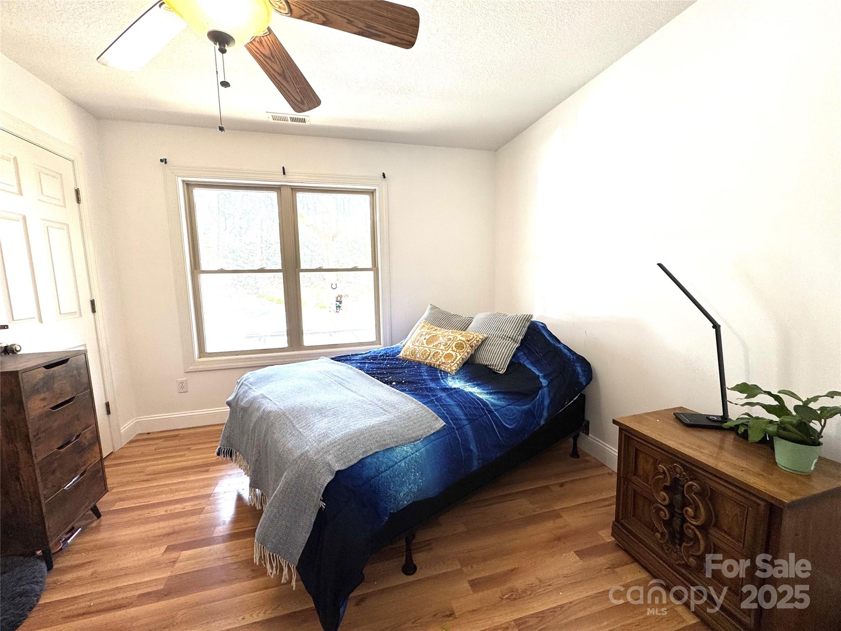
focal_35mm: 14
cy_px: 316
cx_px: 420
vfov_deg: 85.7
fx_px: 340
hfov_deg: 102.1
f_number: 2.2
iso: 100
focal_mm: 2.22
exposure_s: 1/120
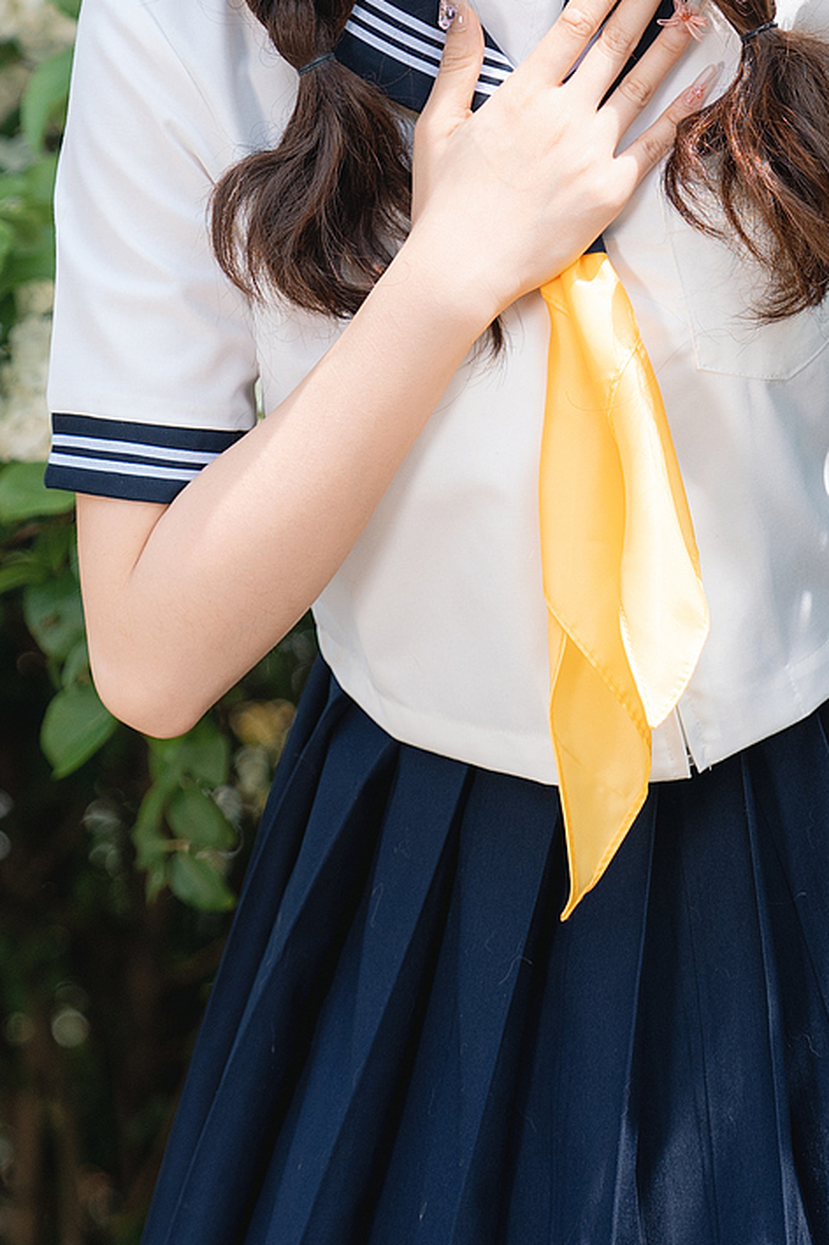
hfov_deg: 8.2
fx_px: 5808
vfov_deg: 11.9
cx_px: 430
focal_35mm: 168
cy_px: -299
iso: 100
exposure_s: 1/800
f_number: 2.8
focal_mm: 62
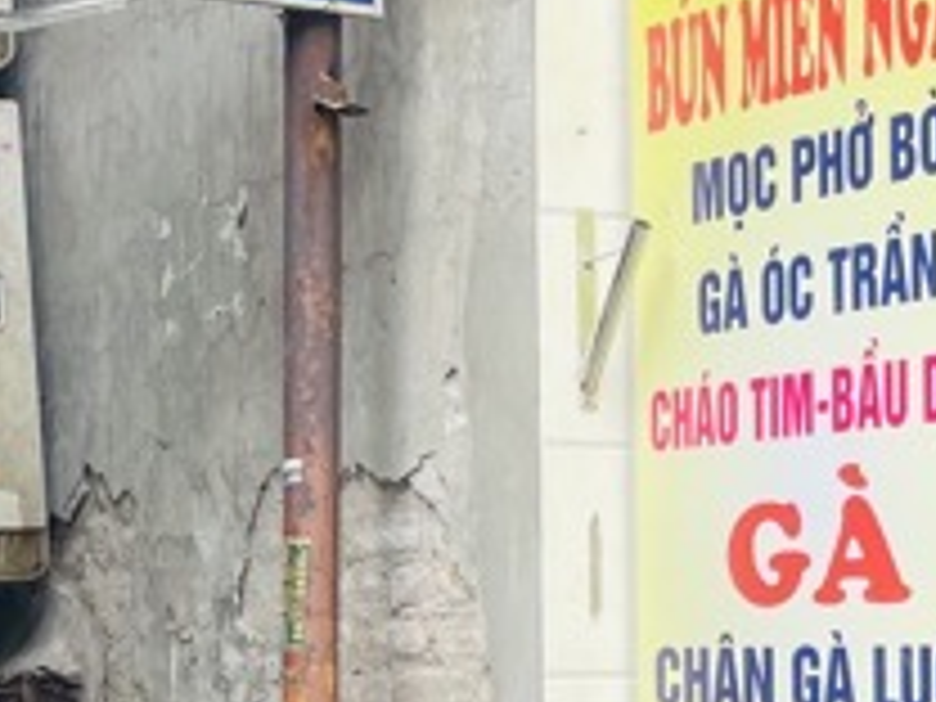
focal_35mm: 123
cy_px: 639
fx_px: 3326
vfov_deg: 12.0
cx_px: 459
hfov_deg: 16.0
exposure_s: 1/424
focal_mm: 5.1
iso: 32
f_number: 1.6
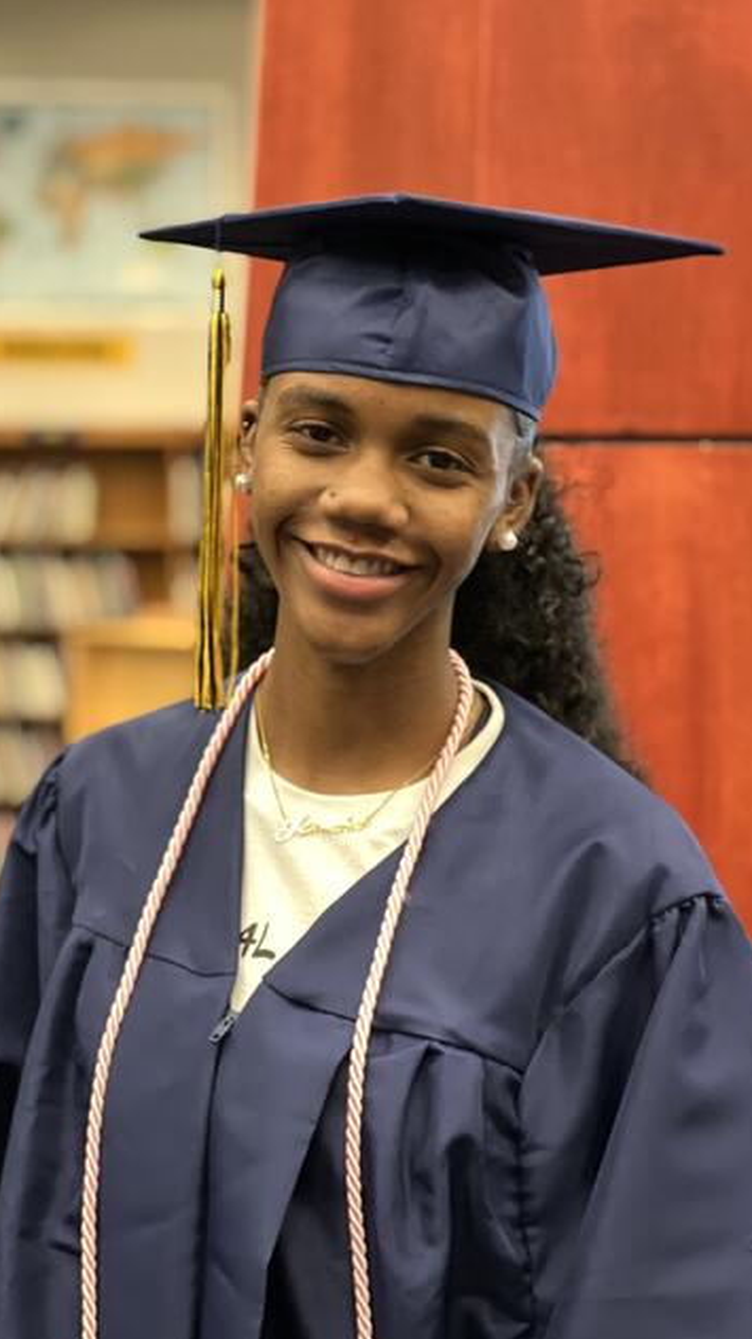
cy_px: 676
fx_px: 3016
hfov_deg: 14.2
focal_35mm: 85
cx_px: 394
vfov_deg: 25.0
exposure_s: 1/20
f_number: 2.8
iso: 400
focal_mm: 9
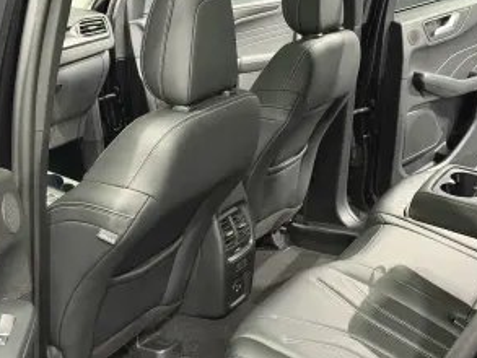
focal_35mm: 59
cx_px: 270
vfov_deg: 24.8
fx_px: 813
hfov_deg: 32.6
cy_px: 174
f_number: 1.78
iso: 500
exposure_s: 1/25
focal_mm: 6.76
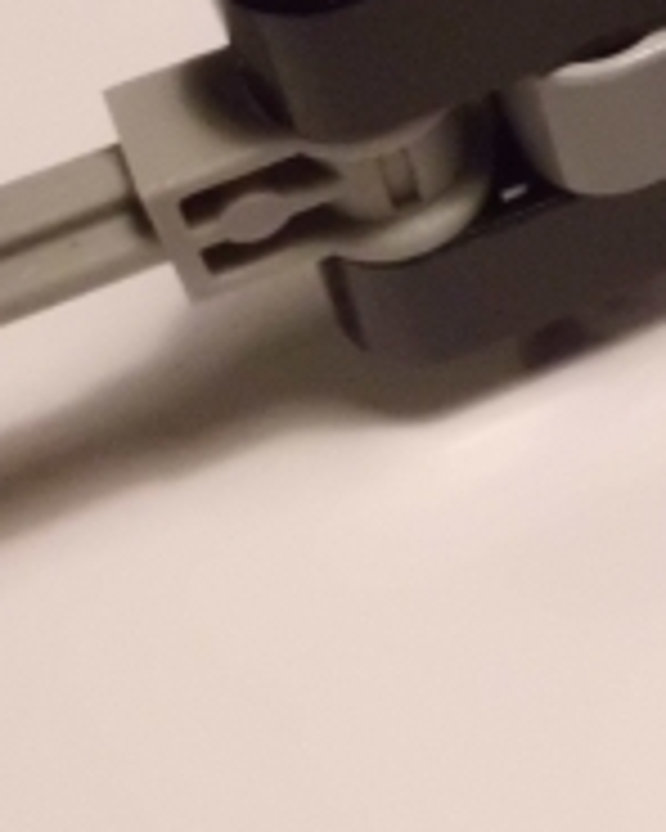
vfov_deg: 17.2
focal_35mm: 110
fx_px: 2710
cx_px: 1246
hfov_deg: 12.6
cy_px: 94
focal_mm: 4.6
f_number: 3.2
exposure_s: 1/125
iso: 800
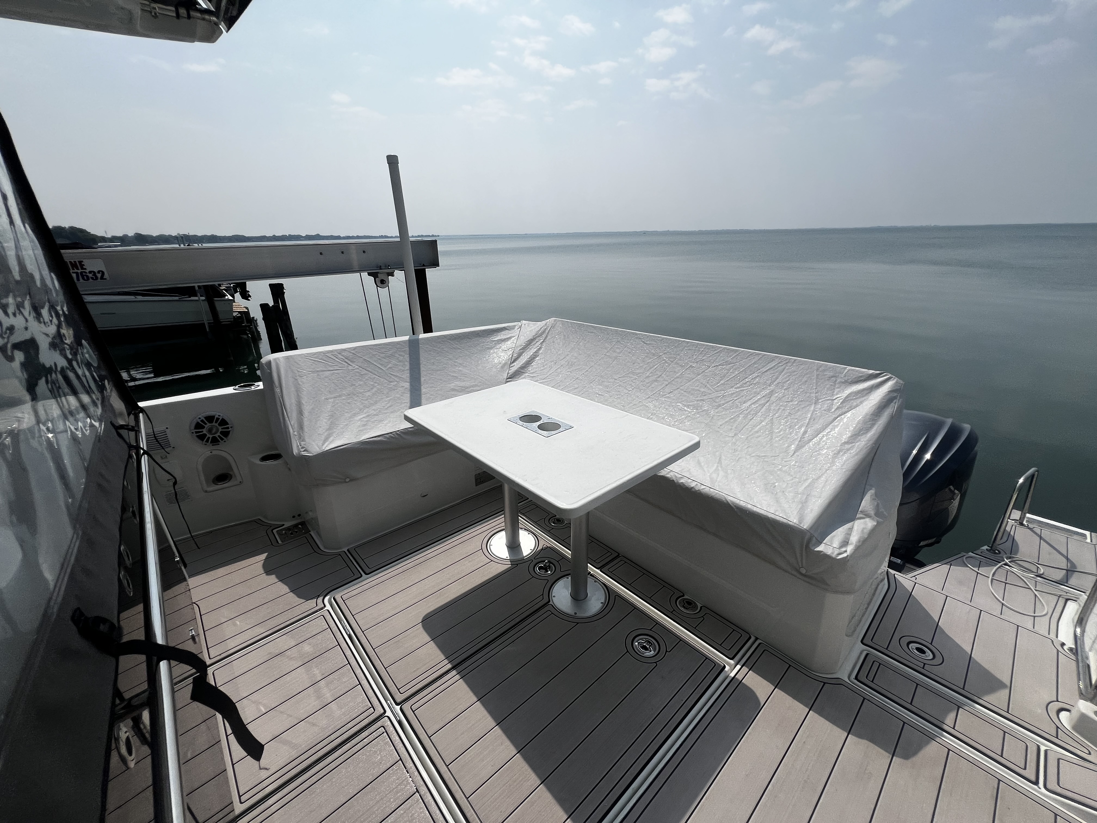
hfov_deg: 106.2
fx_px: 412
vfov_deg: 89.9
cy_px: 412
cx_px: 548
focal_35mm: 13
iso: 40
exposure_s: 1/6944
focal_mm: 1.57
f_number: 1.8
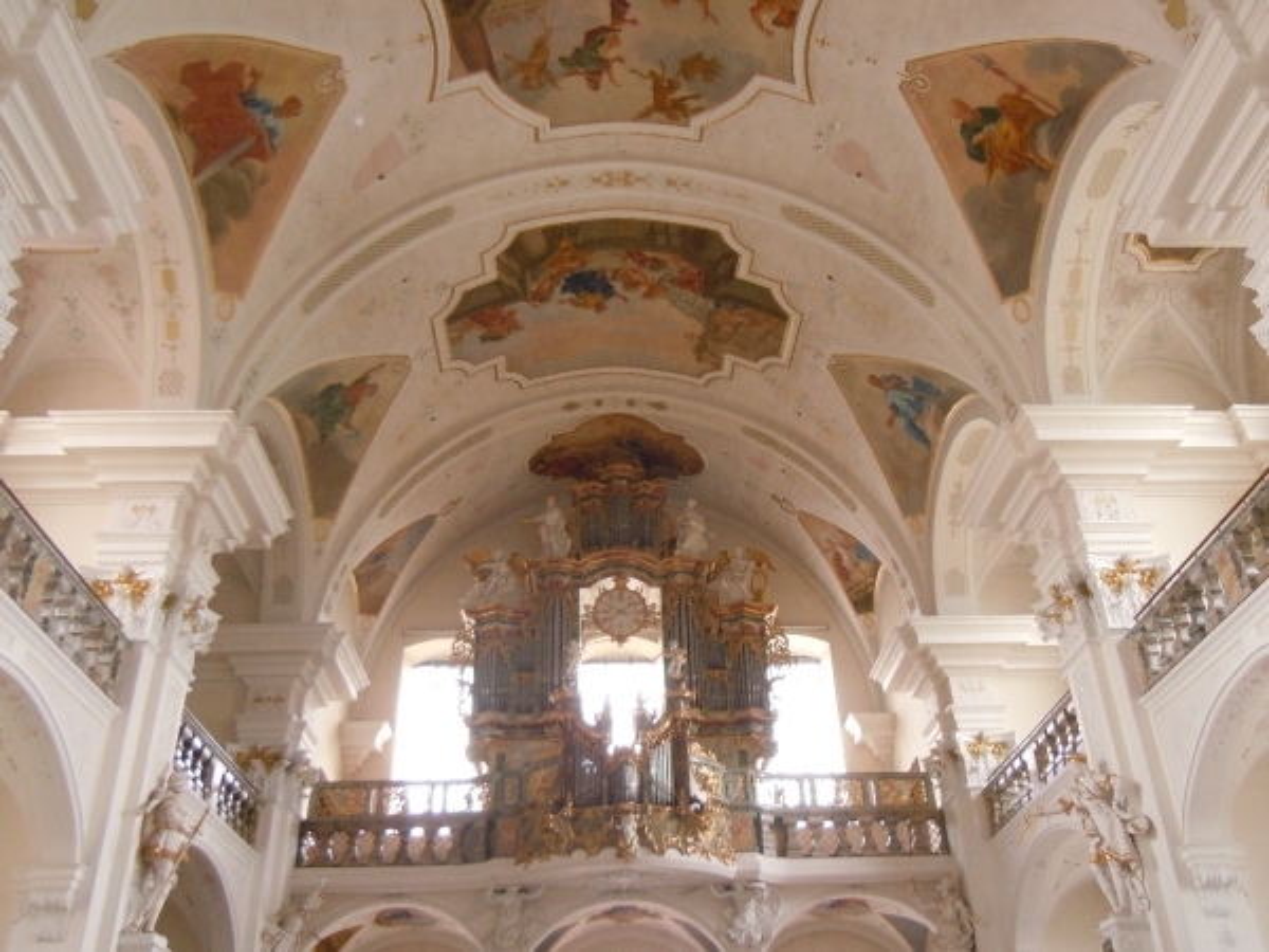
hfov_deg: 60.0
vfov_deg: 46.8
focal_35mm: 30
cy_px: 476
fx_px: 1100
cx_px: 634
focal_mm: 5.4
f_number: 3.5
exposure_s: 1/30
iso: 400
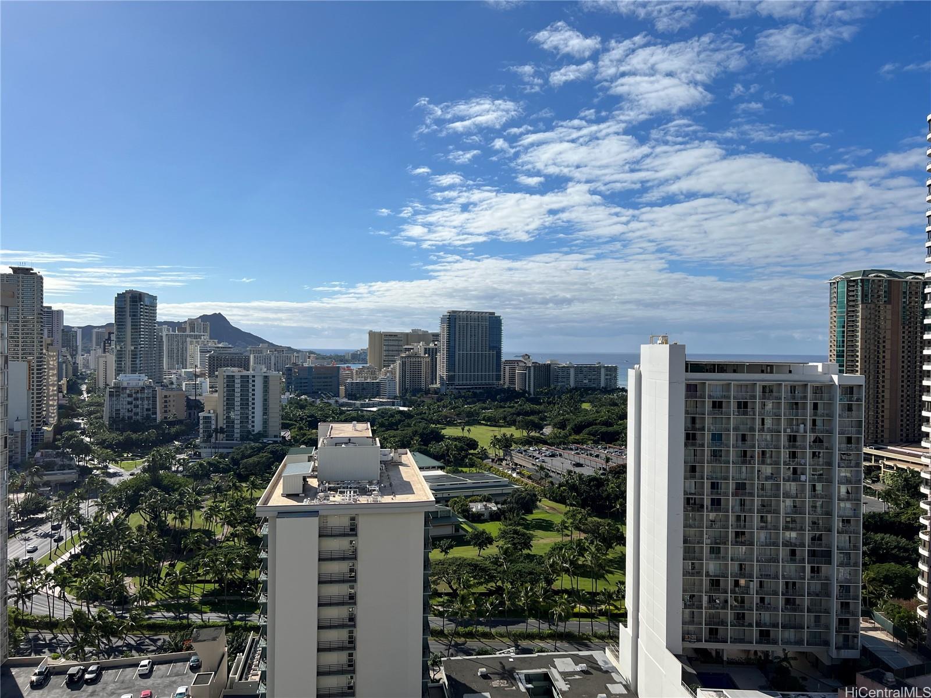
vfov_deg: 53.1
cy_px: 349
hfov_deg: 67.3
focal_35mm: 26
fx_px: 699
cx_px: 466
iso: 50
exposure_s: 1/9434
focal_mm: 5.7
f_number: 1.5
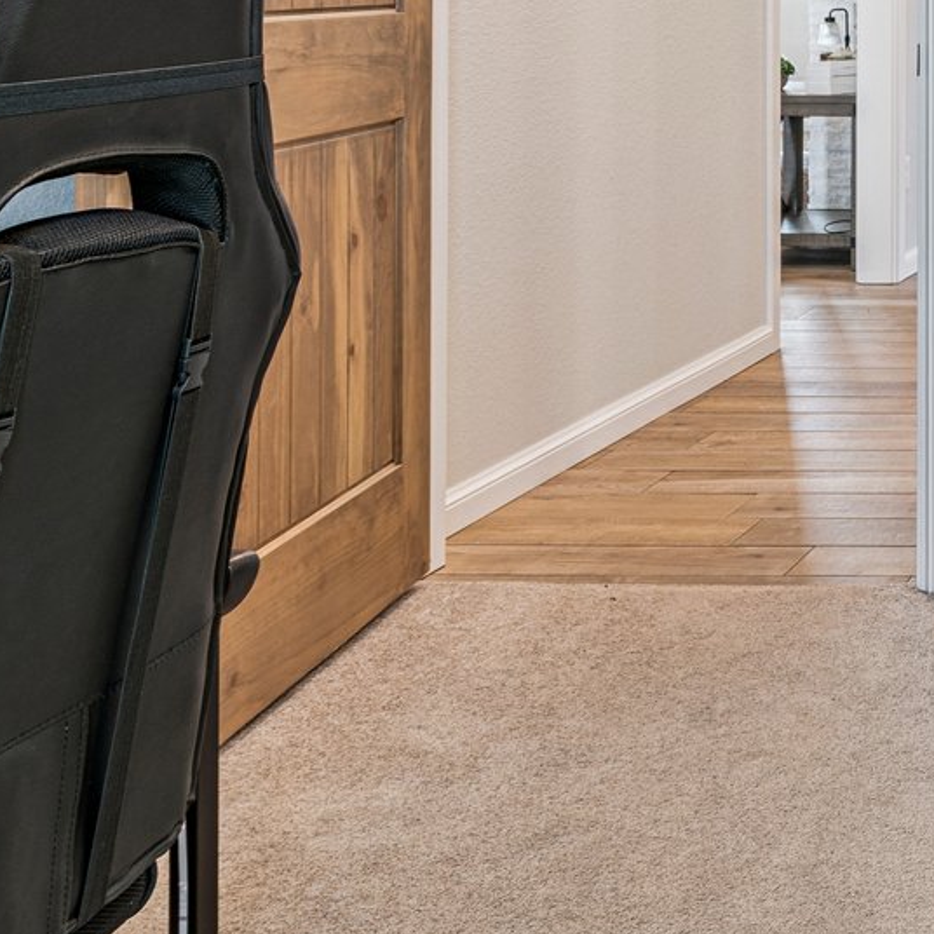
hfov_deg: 24.3
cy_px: -10
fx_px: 1587
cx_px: 1455
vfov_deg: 30.4
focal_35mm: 52
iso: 200
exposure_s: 1/8
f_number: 7.1
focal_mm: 16
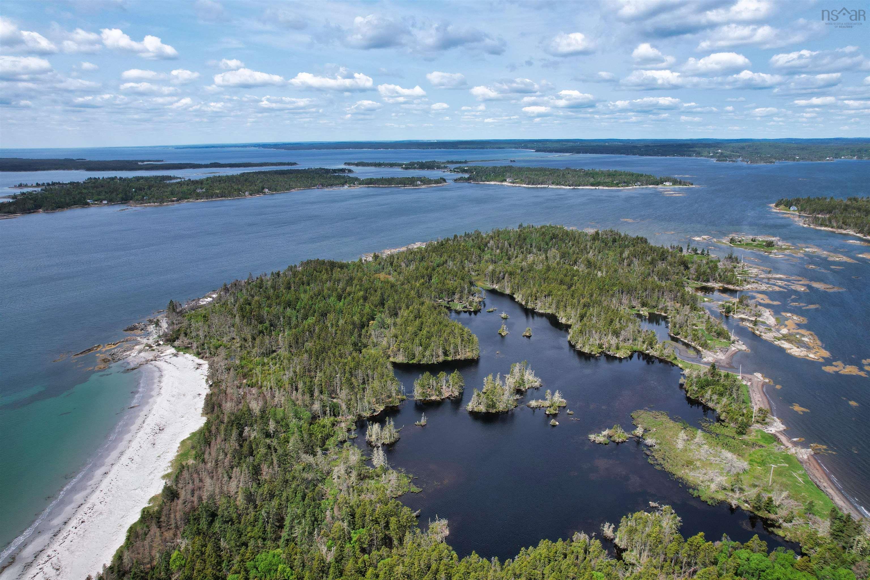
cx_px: 435
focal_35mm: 22
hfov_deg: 78.6
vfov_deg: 57.2
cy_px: 290
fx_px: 532
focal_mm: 8.38
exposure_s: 1/2000
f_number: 2.8
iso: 110
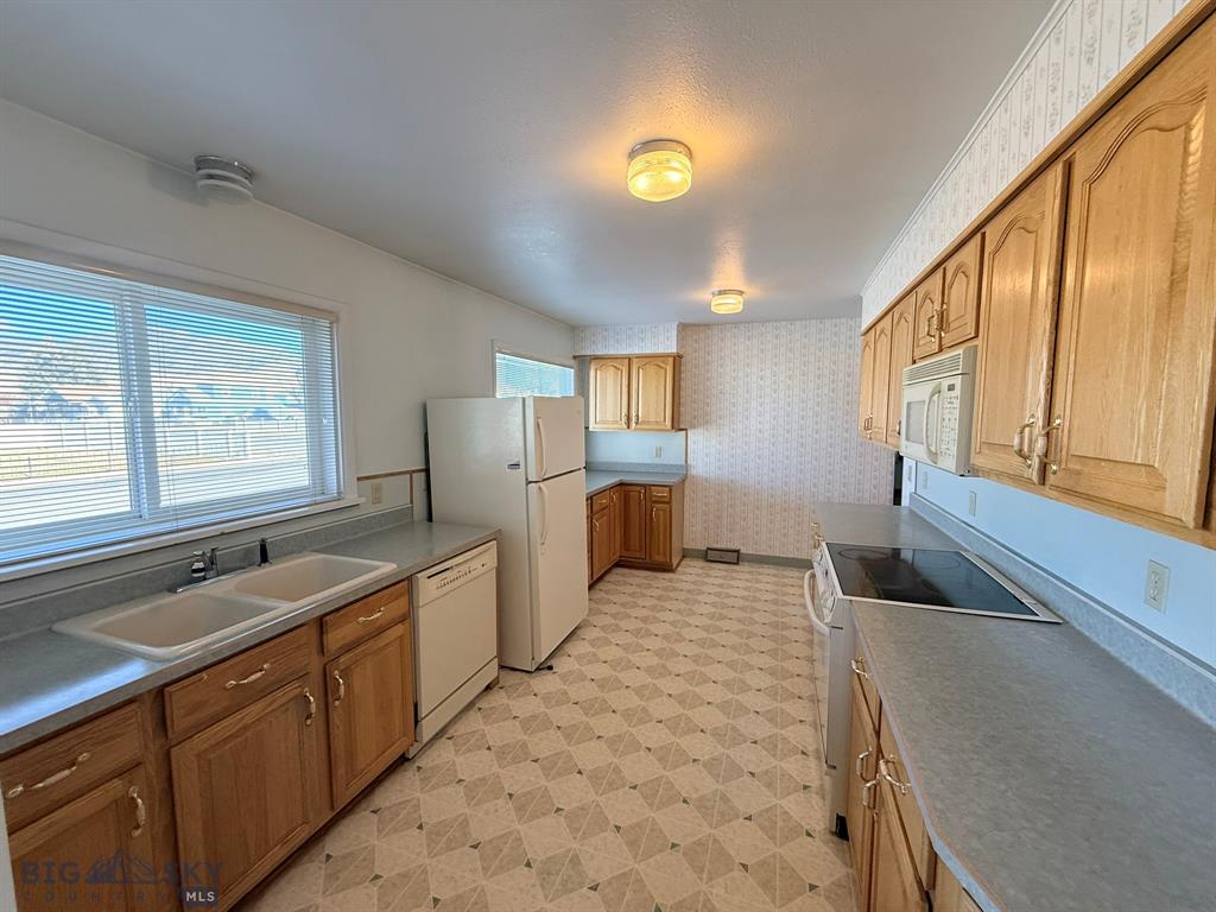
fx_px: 492
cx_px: 608
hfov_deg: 102.1
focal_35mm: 14
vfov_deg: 85.7
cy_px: 456
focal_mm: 2.22
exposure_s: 1/120
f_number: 2.2
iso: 200
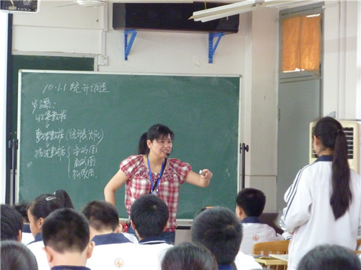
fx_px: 1427
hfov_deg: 14.4
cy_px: 135
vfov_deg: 10.8
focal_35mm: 137
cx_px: 180
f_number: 4.5
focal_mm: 22.5
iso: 800
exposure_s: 1/10
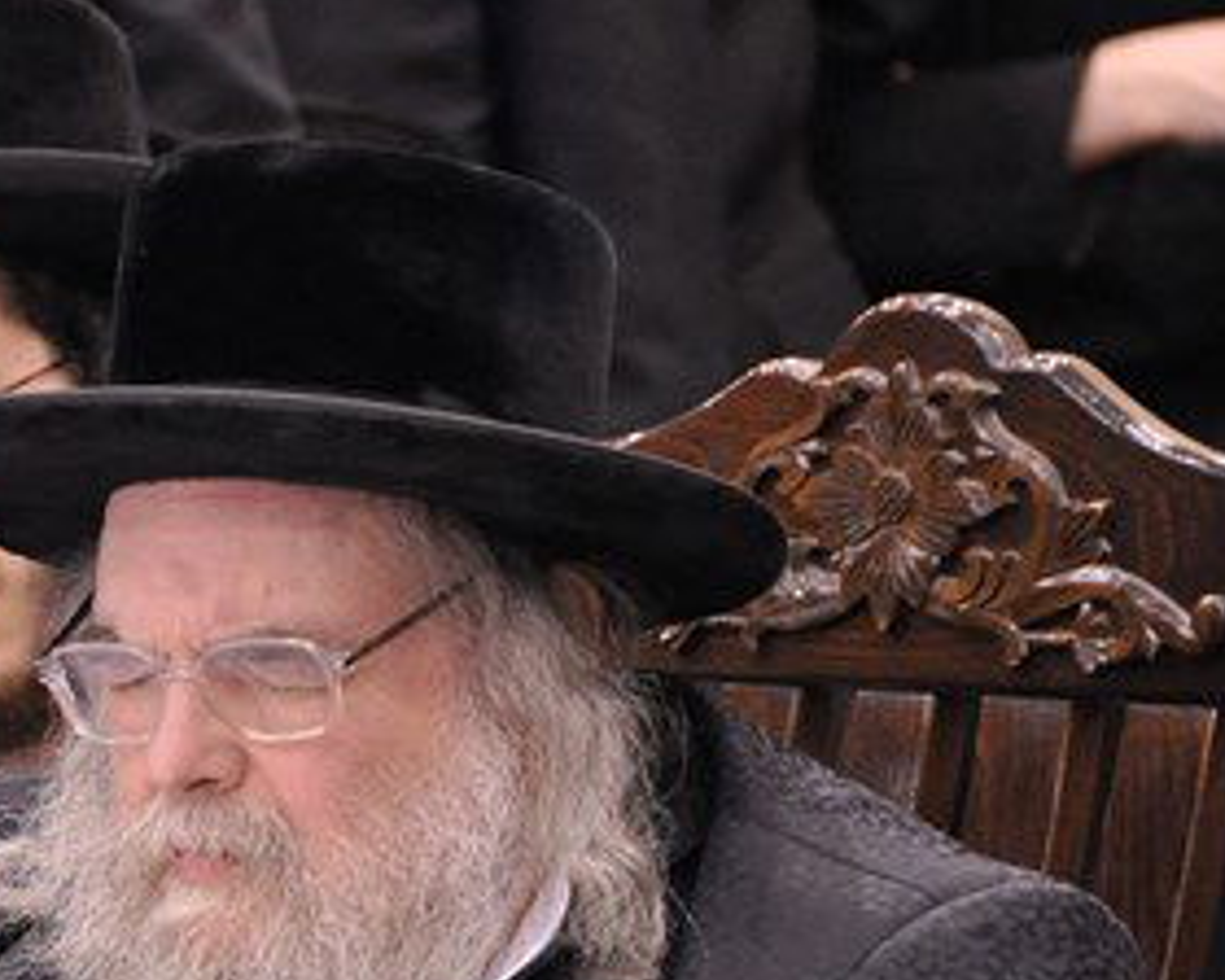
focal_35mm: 580
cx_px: -70
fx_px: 21034
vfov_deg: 2.7
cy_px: 864
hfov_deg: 3.3
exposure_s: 1/50
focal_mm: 165
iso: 2000
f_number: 5.6
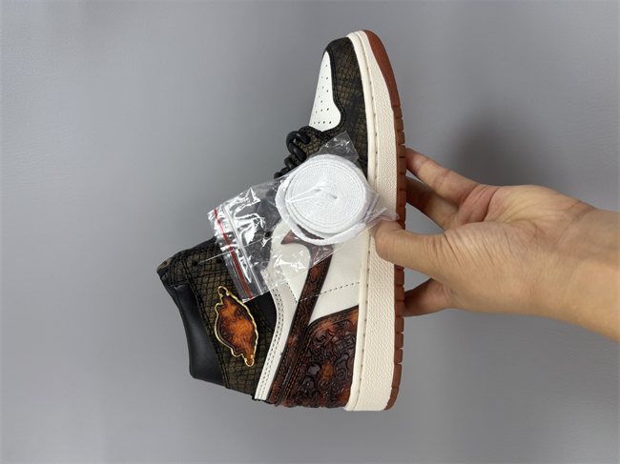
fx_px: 466
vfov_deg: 53.0
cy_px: 232
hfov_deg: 67.3
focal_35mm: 26
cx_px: 310
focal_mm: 5.96
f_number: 1.6
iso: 40
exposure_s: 1/206
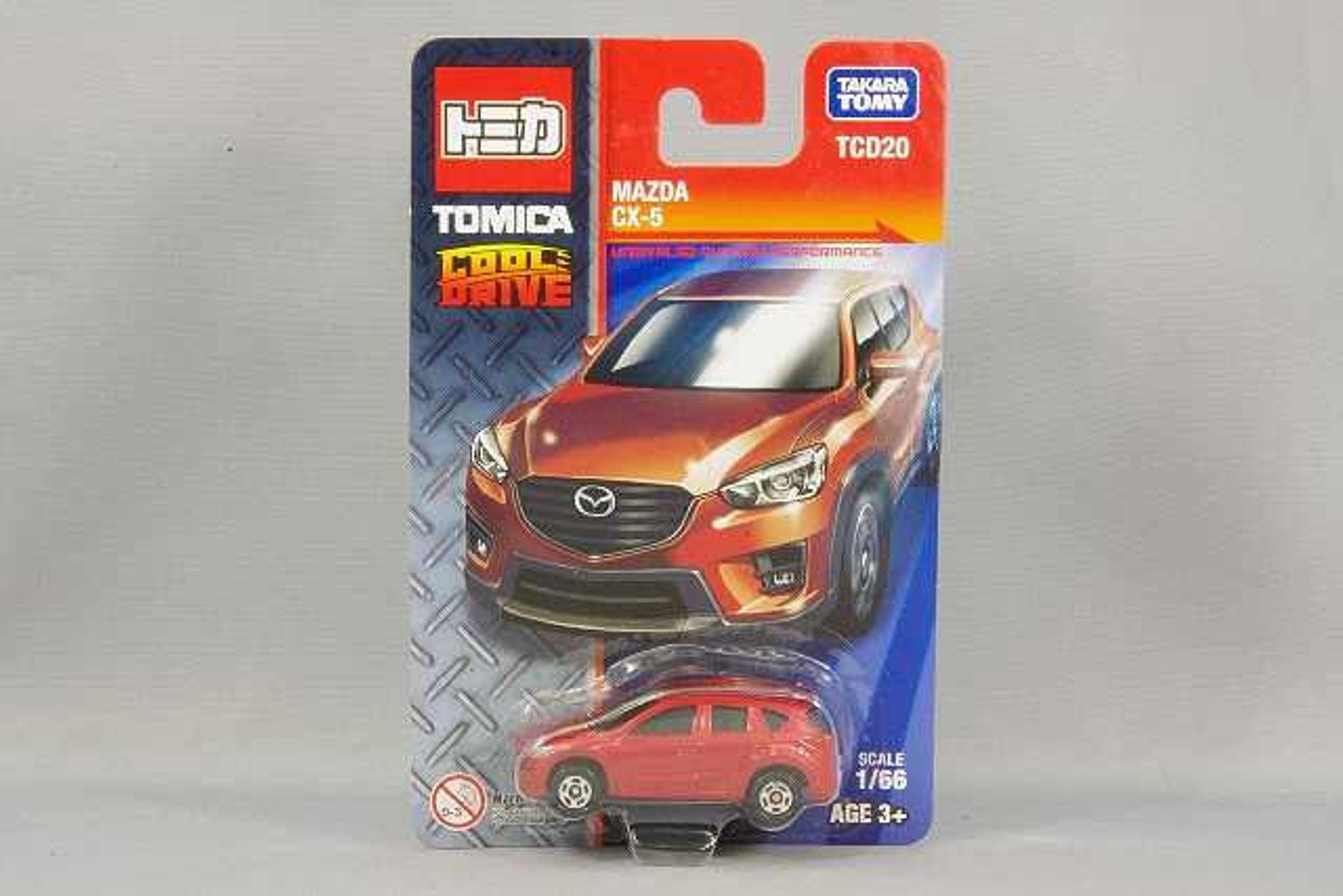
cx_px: 672
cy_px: 448
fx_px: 4179
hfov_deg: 18.3
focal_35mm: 112
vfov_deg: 12.2
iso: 400
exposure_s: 1
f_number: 32
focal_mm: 75
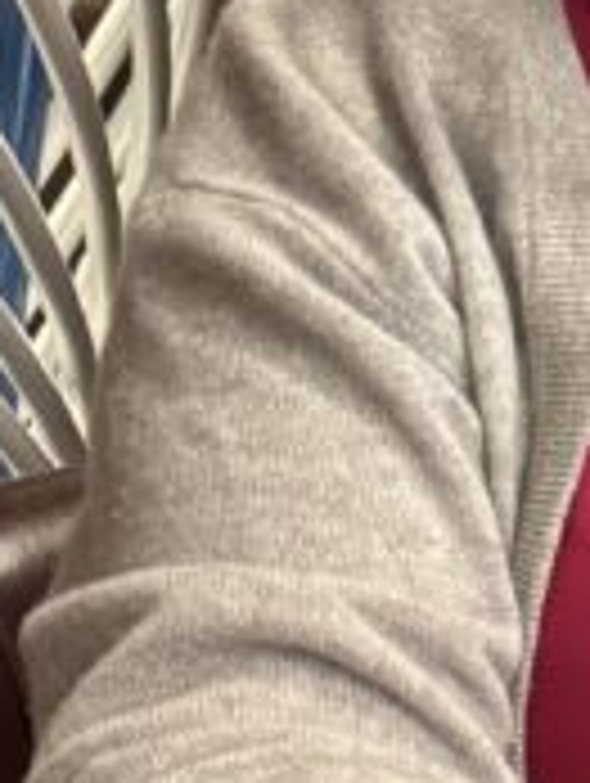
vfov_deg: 13.6
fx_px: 3196
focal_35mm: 141
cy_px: 914
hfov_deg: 10.1
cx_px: 955
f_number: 1.78
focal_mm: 6.76
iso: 800
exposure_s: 1/53
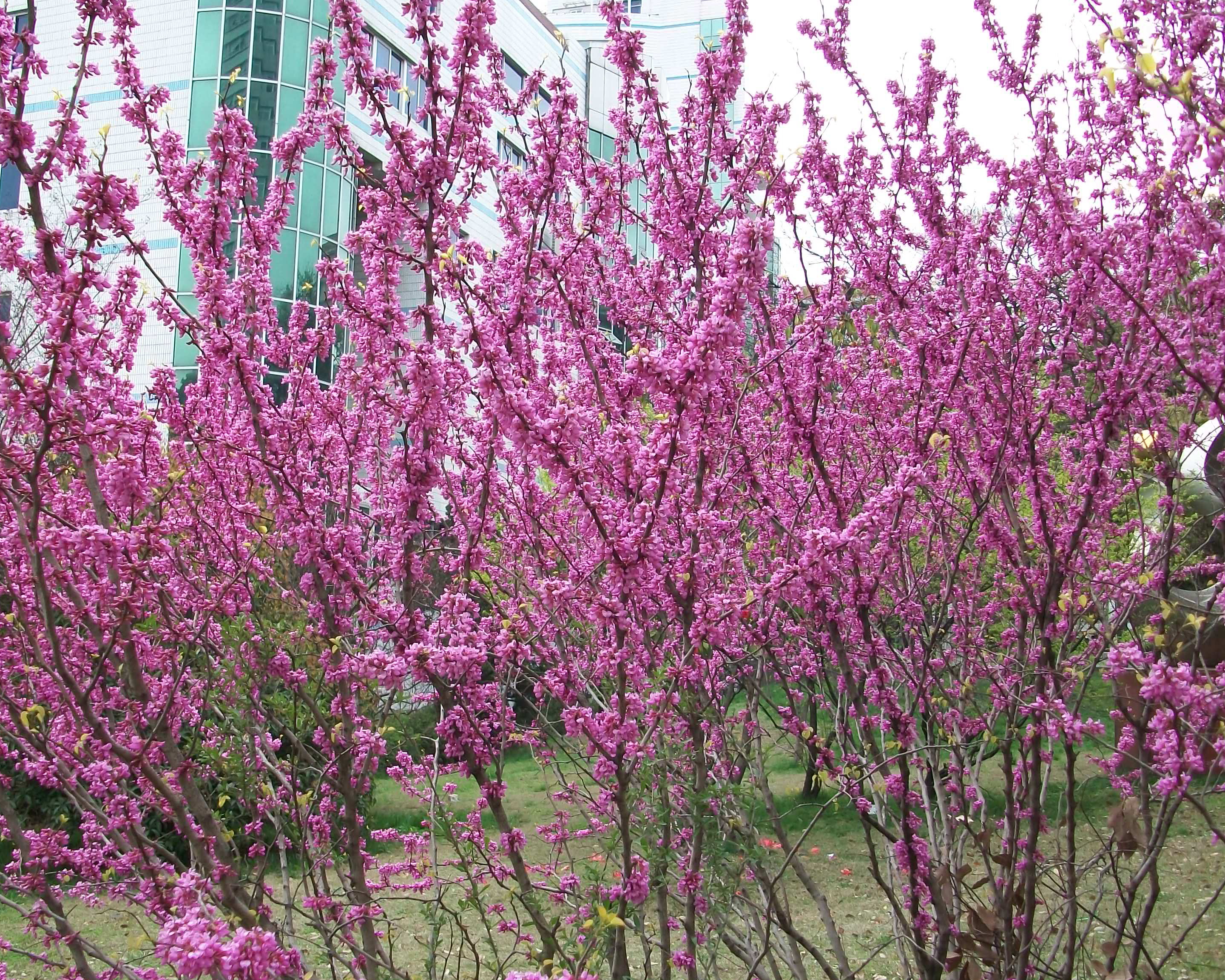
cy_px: 437
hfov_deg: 45.8
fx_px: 1450
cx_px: 568
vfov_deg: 37.3
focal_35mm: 40
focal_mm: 5.7
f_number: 2.8
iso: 80
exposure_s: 1/160
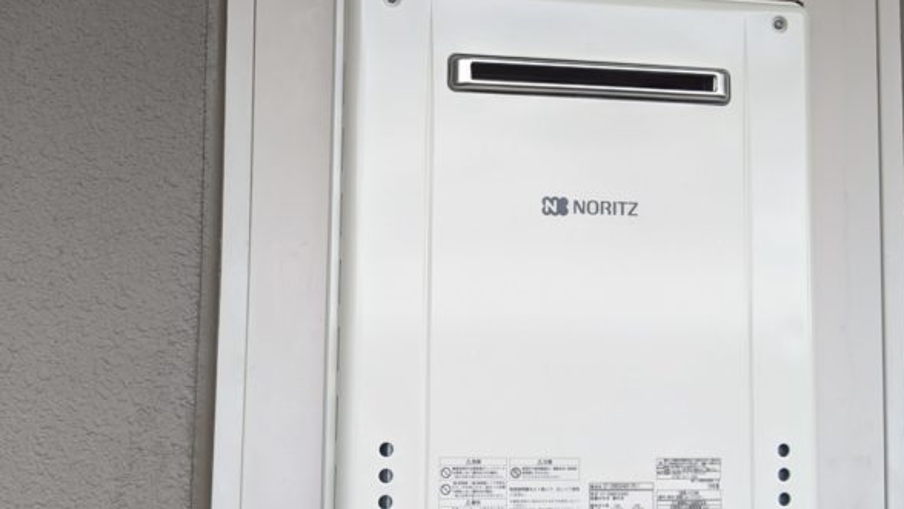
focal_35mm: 41
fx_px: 983
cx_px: 397
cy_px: 221
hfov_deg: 49.3
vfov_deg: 29.0
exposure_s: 1/671
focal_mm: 4.44
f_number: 1.8
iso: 85
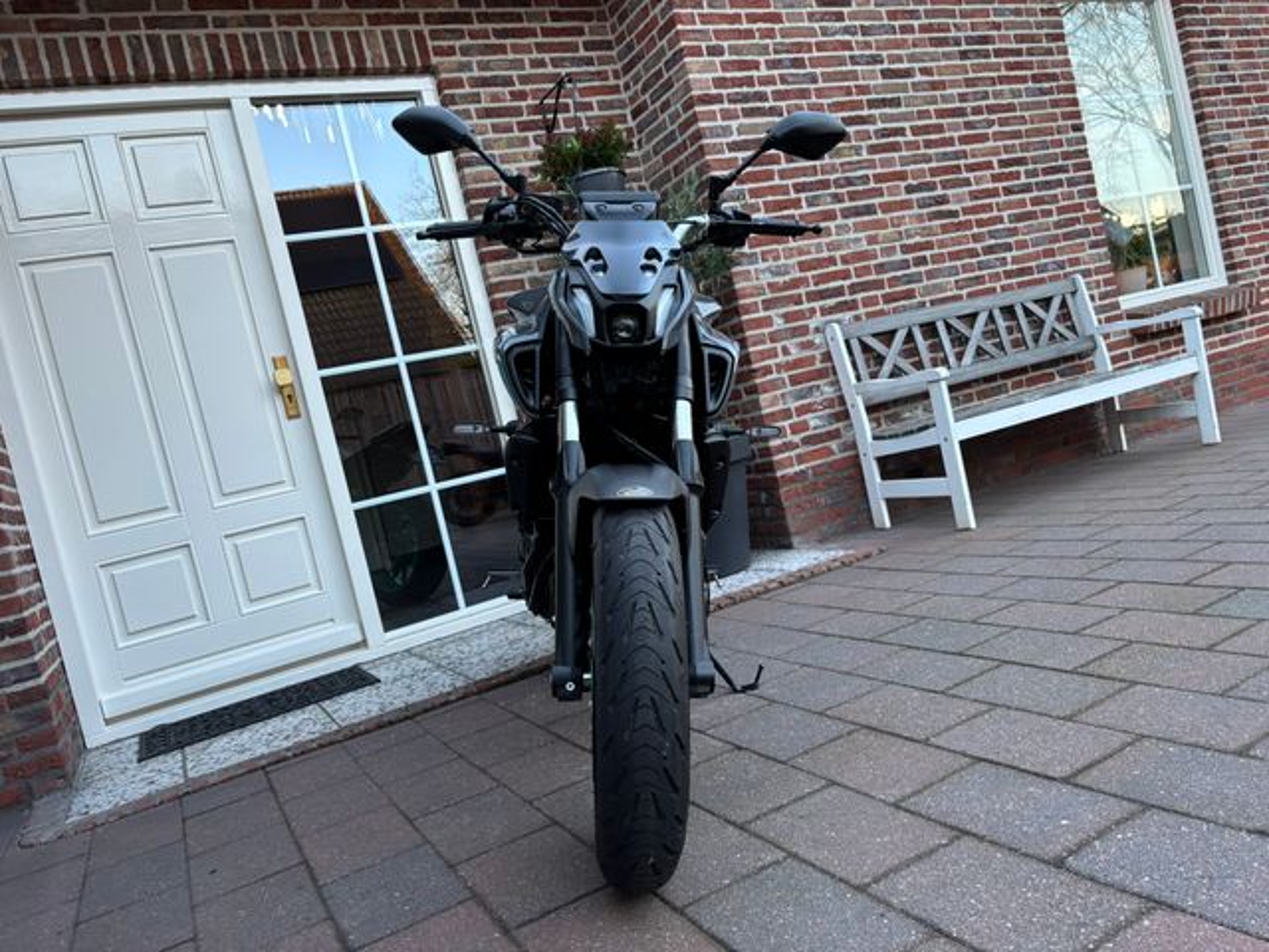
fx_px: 953
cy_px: 476
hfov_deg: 67.3
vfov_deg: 53.1
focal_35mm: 26
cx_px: 634
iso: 125
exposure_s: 1/121
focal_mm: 5.96
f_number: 1.6
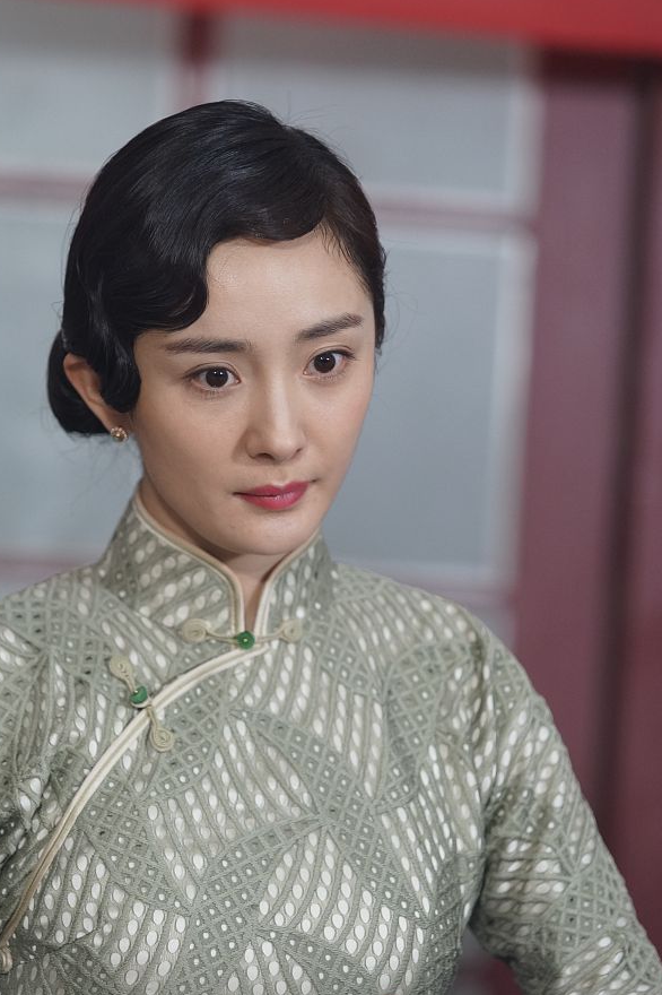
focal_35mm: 191
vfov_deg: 10.8
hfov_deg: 7.2
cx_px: 219
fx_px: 5272
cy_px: 537
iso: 1000
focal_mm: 140
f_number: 3.2
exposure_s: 1/100
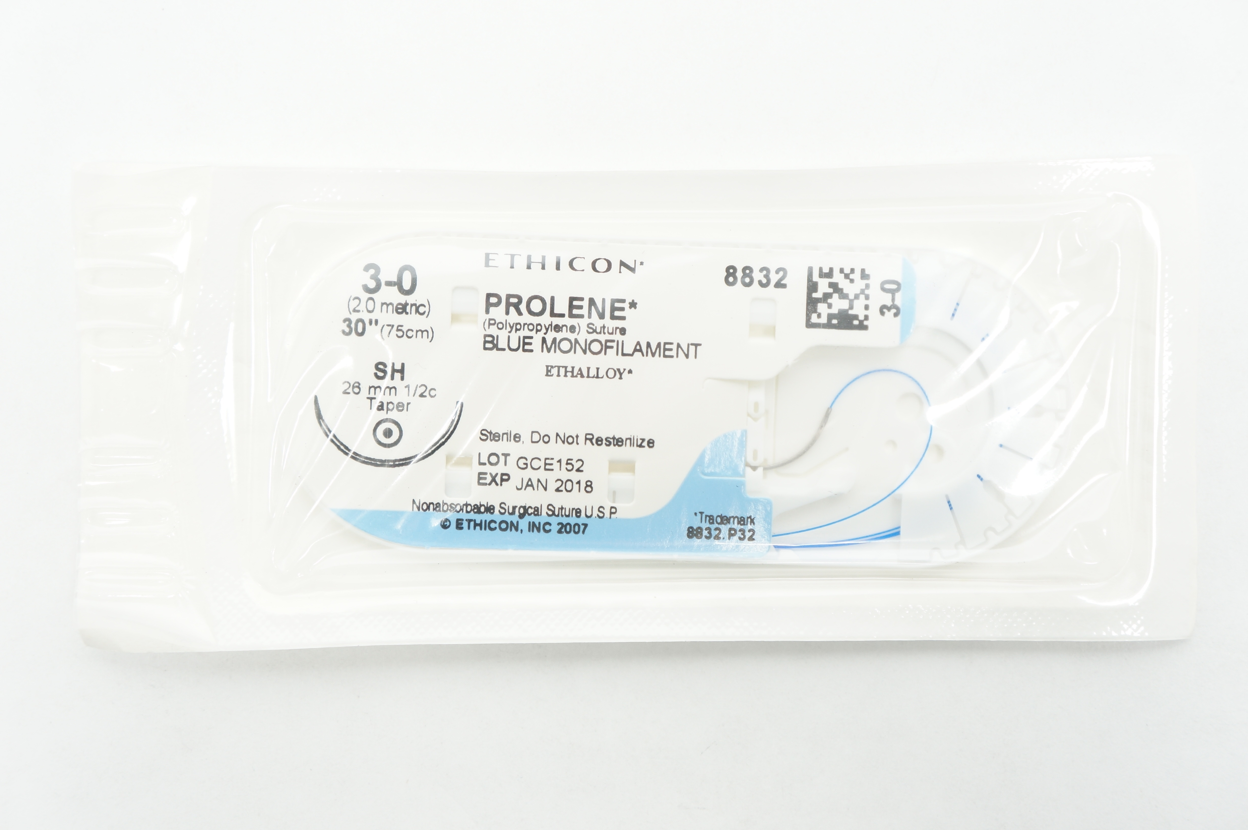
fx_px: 1714
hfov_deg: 40.0
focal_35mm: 50
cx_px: 624
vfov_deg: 27.2
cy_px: 415
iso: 400
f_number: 4.5
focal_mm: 33
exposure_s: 1/40
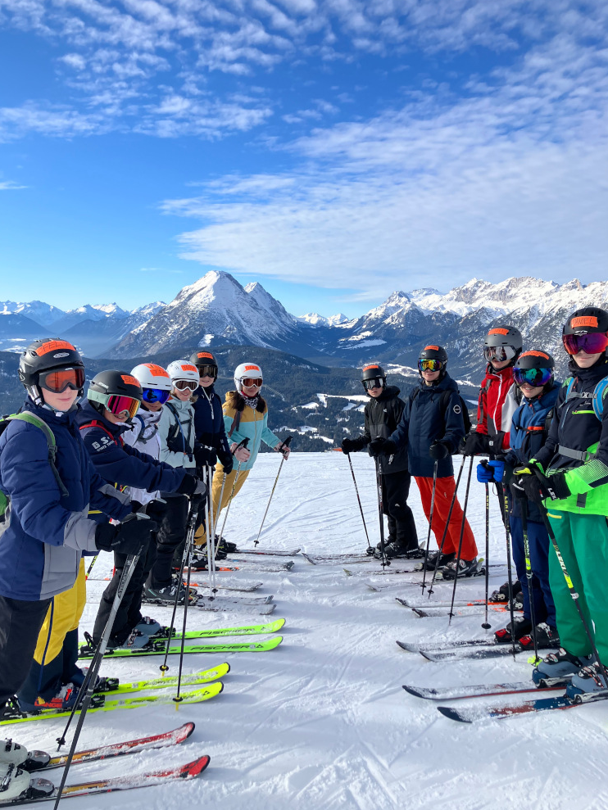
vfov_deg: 61.7
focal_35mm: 29
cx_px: 297
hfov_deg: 48.2
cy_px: 407
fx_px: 679
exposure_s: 1/2208
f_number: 1.8
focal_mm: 3.99
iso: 32
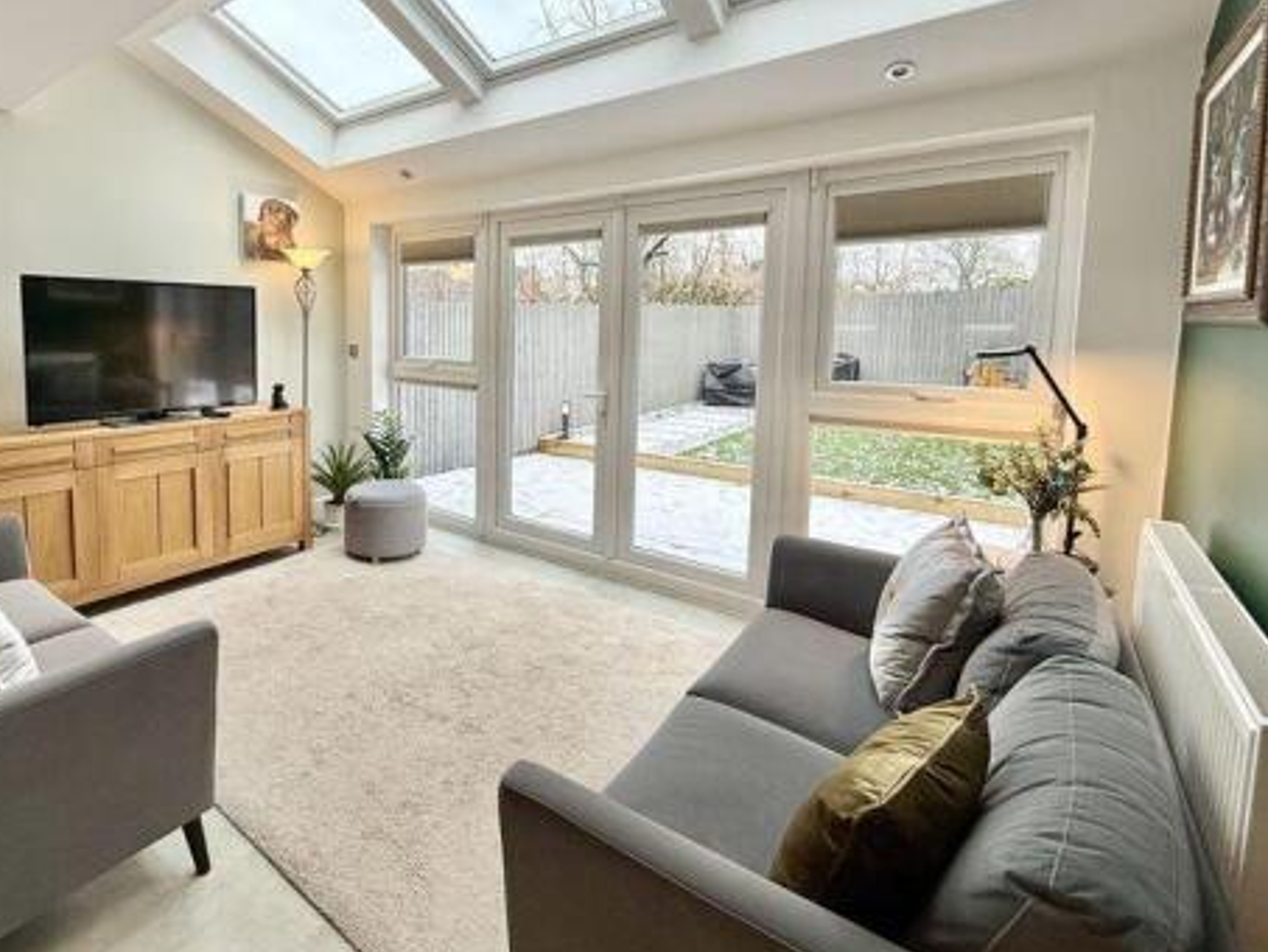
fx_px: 660
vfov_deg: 70.9
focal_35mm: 18
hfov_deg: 85.7
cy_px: 385
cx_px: 460
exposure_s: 1/99
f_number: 2.2
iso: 80
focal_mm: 2.22
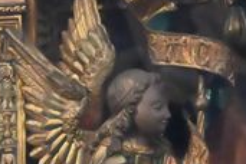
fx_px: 3580
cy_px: 85
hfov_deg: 3.9
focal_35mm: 524
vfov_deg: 2.6
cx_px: 388
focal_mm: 85
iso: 20000
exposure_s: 1/100
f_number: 6.3
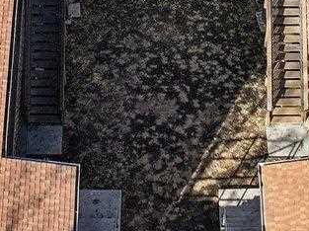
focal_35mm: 157
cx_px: 156
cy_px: -22
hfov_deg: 12.6
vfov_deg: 9.3
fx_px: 1400
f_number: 2.8
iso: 180
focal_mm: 12.29
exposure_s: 1/60
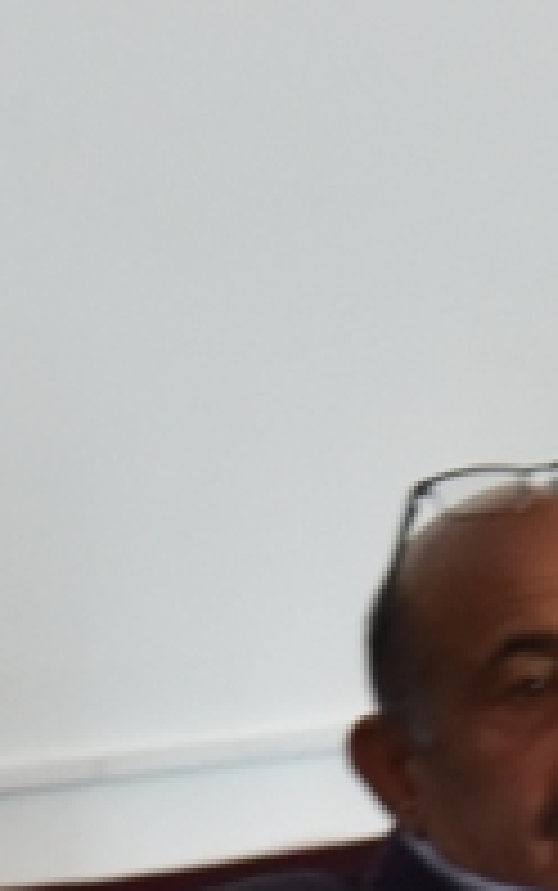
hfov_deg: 3.8
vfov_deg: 6.1
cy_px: 1357
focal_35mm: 342
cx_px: -868
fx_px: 8309
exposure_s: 1/125
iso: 2500
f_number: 5.6
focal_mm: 65
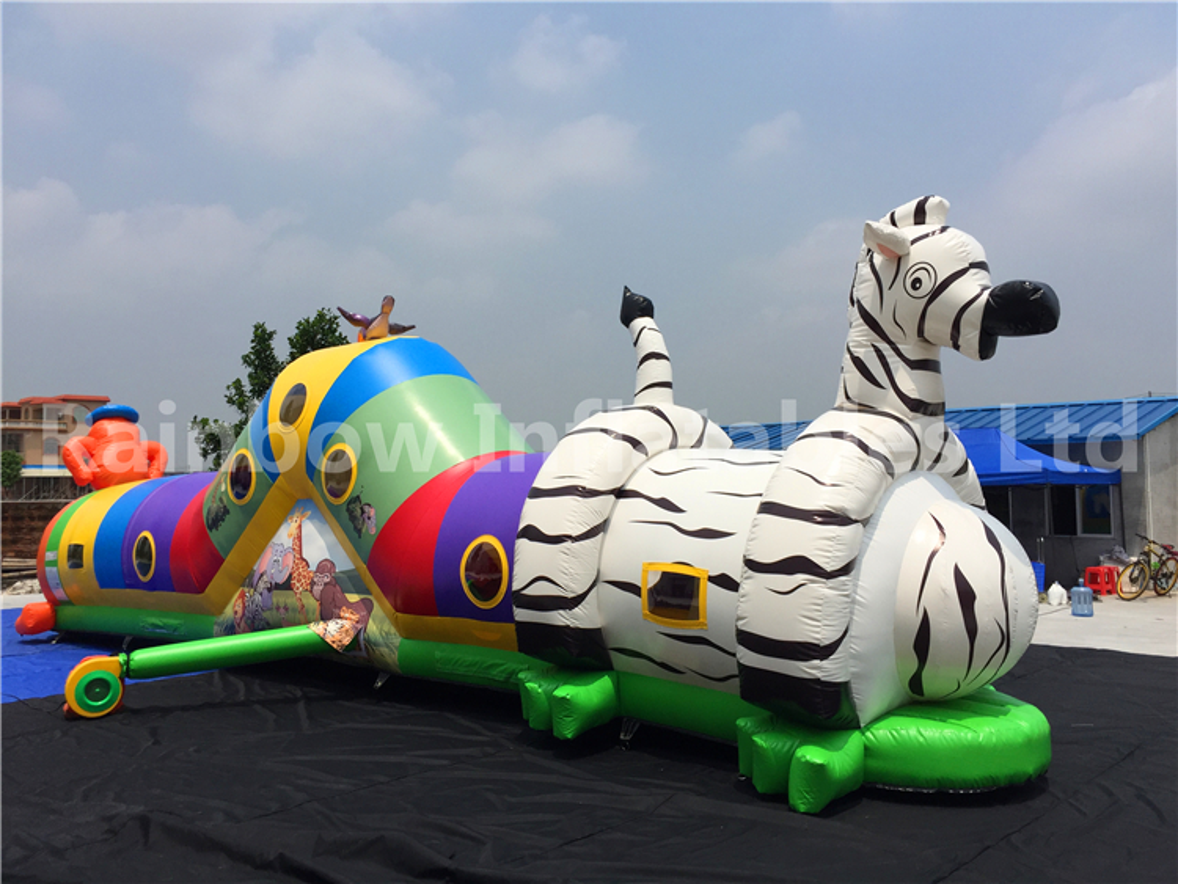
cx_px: 589
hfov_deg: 61.6
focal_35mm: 29
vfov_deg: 48.3
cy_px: 442
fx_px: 987
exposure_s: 1/4950
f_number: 2.2
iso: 32
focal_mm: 4.15
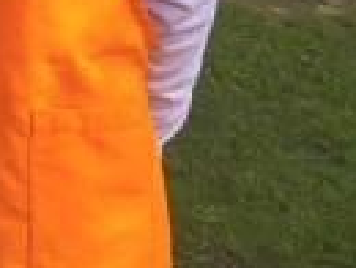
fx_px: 1185
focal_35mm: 115
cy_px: -342
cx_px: -433
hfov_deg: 13.6
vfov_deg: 11.2
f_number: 9
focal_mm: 4.5
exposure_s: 1/320
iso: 100
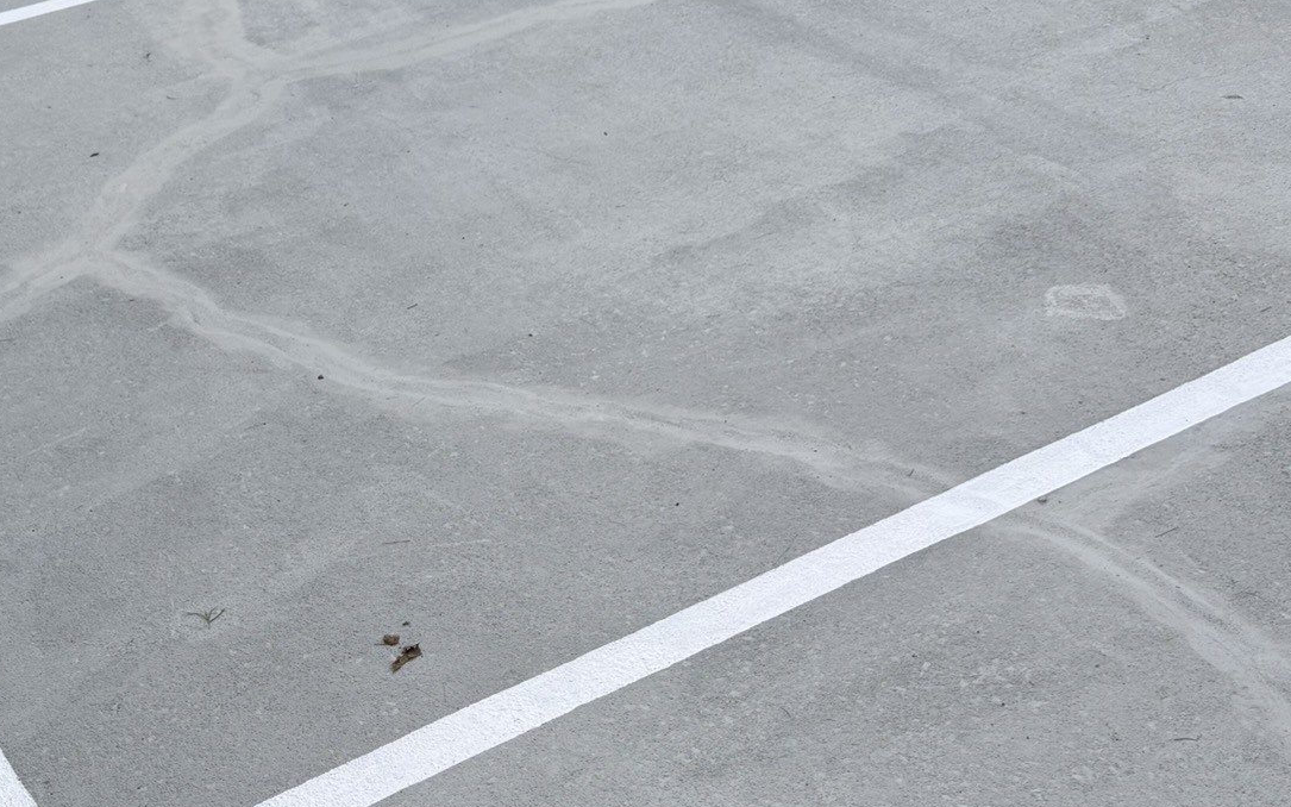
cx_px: 386
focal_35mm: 48
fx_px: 1689
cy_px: 680
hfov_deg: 41.1
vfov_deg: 26.2
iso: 50
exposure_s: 1/129
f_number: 1.78
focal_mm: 6.76
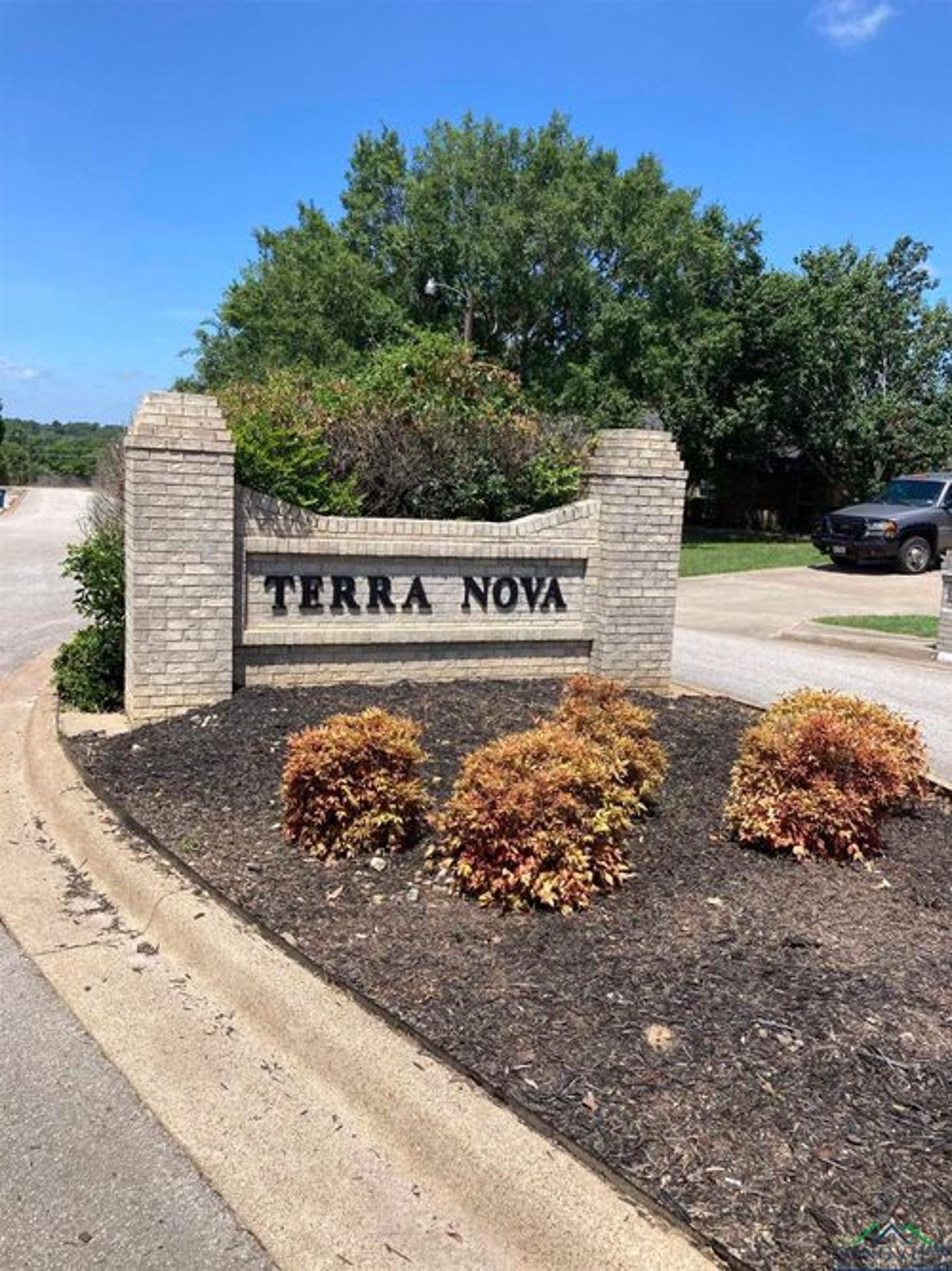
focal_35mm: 28
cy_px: 636
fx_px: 1027
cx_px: 476
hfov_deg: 49.7
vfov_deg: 63.5
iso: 20
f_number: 1.8
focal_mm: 3.99
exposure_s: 1/1499
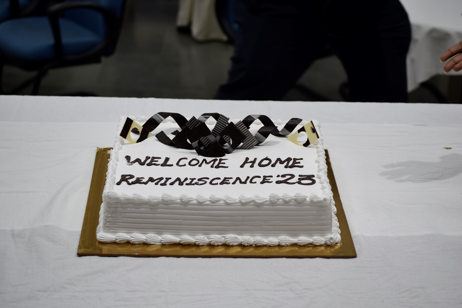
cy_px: 154
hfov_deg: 24.6
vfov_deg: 16.6
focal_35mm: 82
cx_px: 231
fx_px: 1059
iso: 400
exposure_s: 1/80
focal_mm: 55
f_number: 4.5
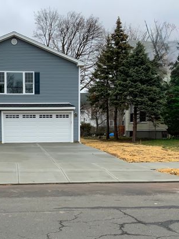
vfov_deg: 40.2
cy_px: 147
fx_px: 324
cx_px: 36
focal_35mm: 47
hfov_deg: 30.2
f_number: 1.8
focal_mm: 3
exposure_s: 1/657
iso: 16
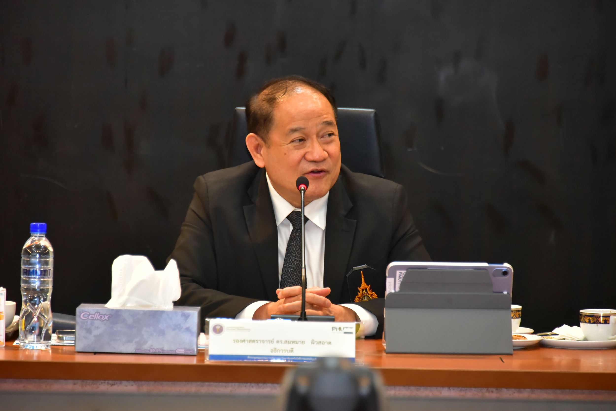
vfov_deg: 5.5
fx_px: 4279
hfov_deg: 8.2
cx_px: 308
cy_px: 206
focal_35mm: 250
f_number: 5.6
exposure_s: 1/100
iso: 6400
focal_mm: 250
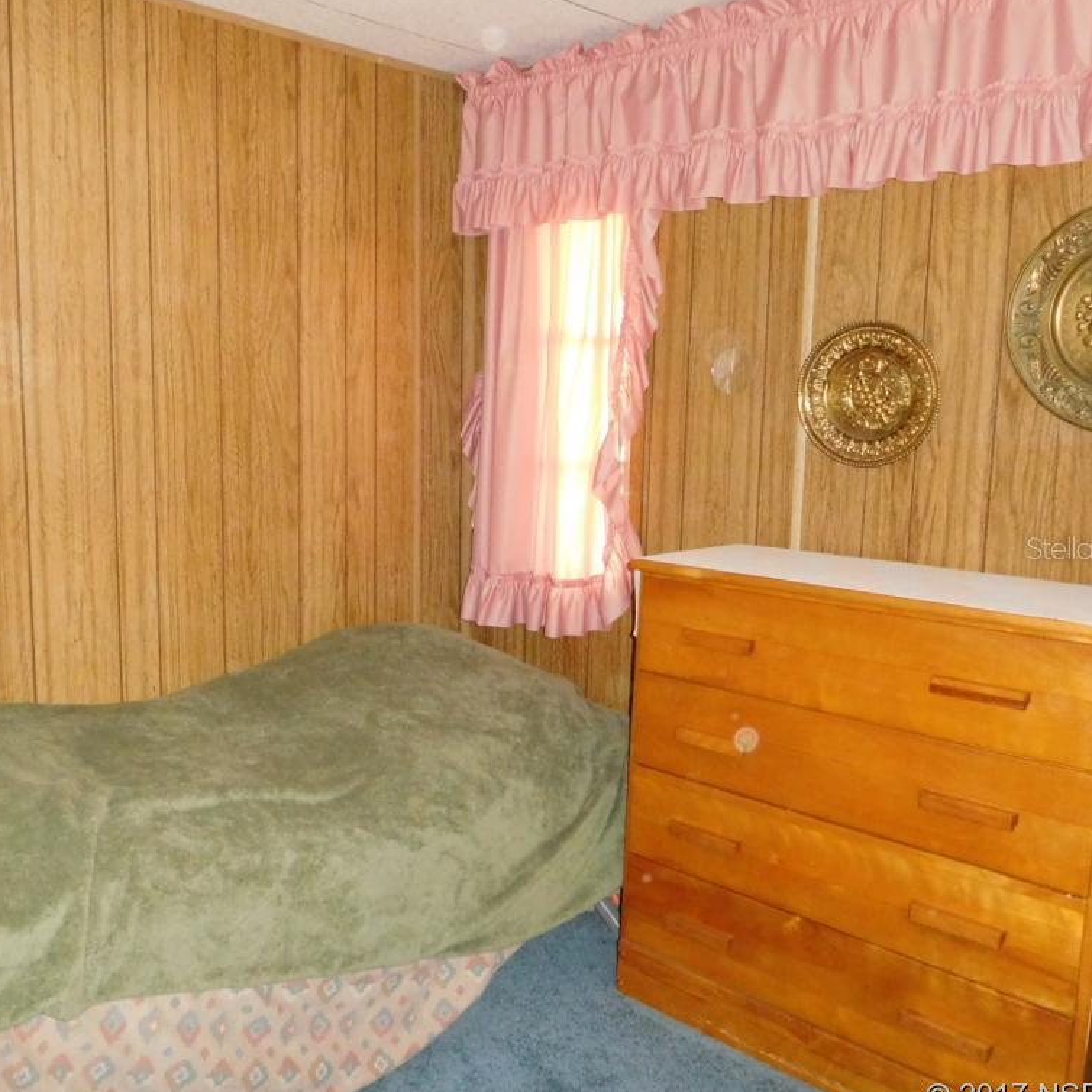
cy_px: 547
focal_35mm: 30
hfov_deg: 53.5
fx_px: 1071
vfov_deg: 54.0
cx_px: 421
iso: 800
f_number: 3.4
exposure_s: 1/30
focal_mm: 4.5
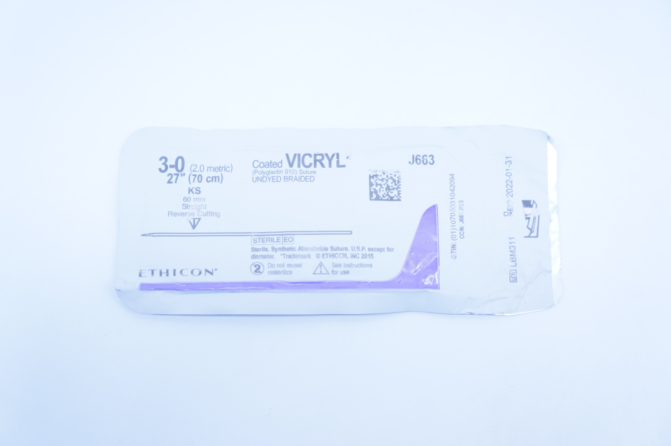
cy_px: 223
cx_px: 336
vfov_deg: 28.9
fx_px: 866
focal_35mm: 46
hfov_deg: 42.4
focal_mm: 31
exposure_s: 1/200
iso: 800
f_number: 4.5
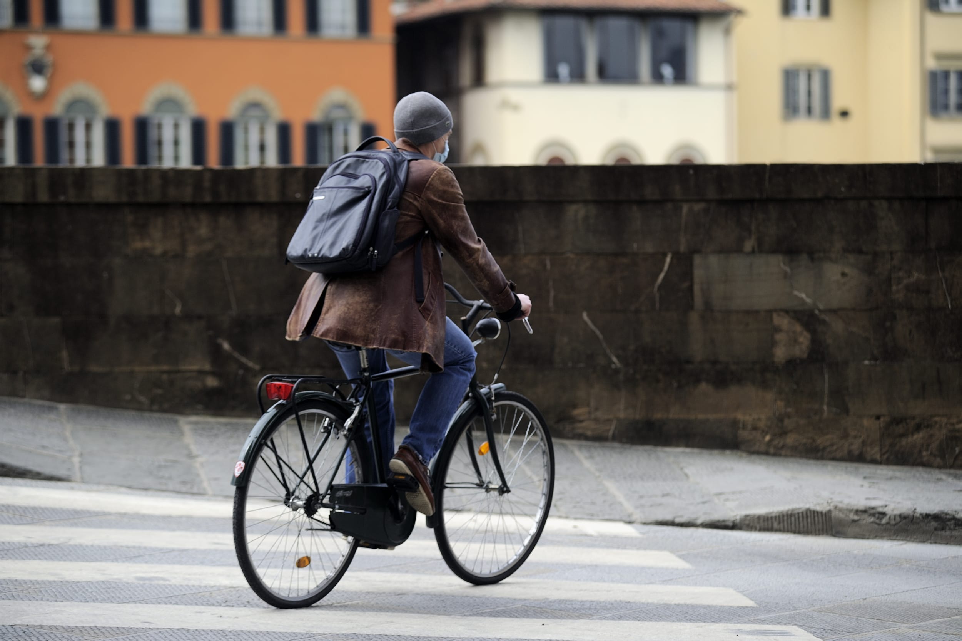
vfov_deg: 11.0
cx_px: 481
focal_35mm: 125
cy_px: 320
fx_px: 3338
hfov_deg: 16.4
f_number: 5.6
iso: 200
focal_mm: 125
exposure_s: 1/1250
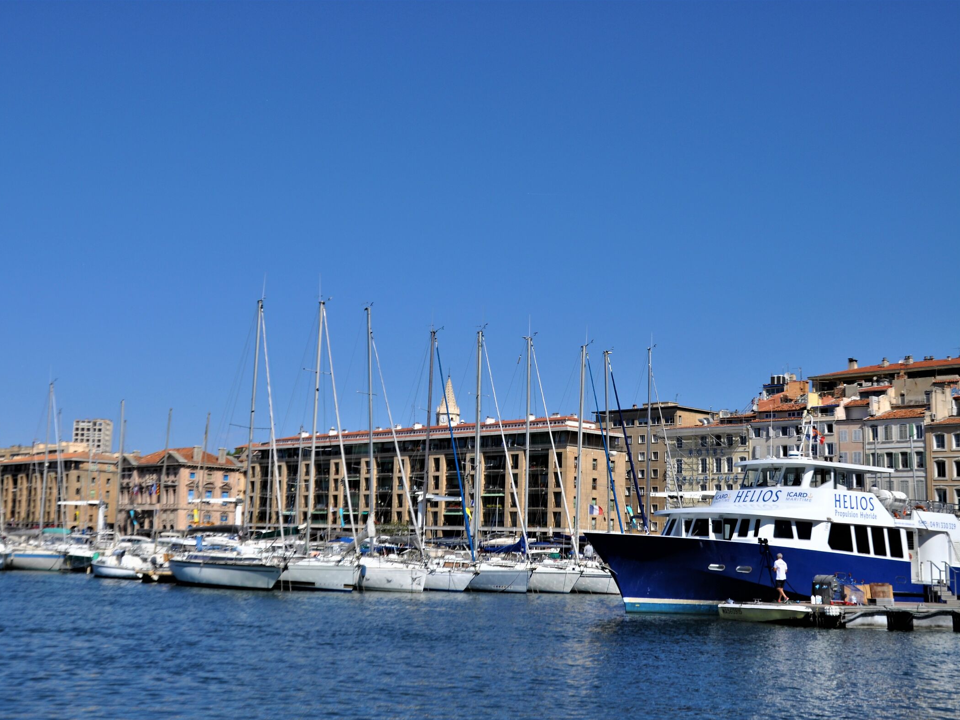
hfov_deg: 41.2
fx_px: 1276
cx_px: 417
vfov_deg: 31.5
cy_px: 362
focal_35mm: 46
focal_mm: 28
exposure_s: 1/500
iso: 200
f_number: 11
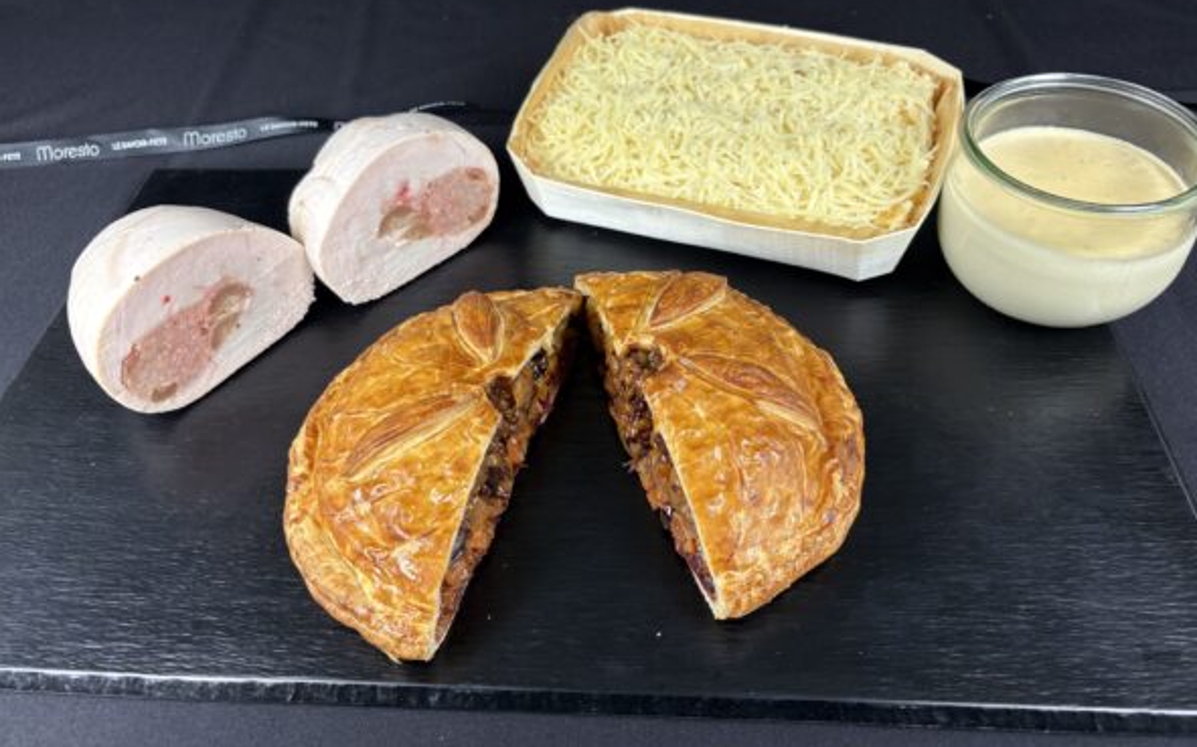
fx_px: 913
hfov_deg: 66.5
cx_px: 606
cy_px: 330
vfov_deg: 44.4
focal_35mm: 28
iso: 64
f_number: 1.6
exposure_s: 1/50
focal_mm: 5.96
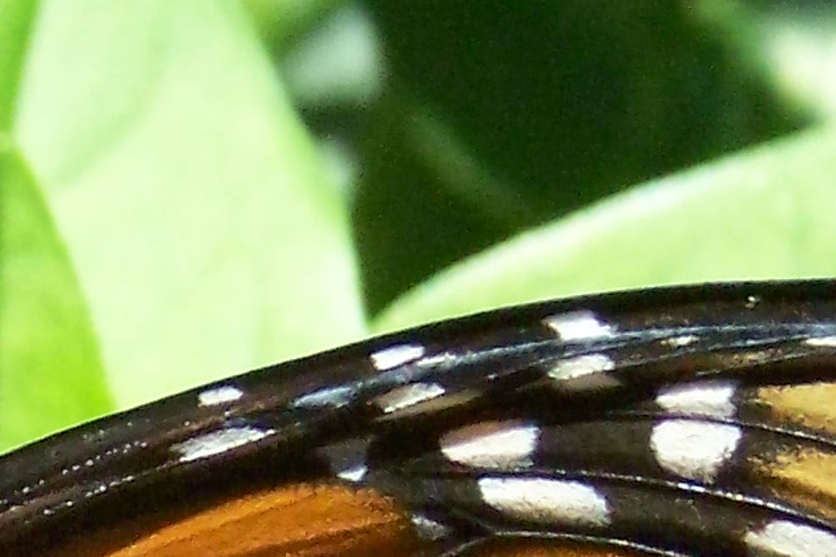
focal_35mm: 609
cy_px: 909
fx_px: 14138
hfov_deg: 3.4
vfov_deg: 2.3
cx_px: -399
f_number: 4.8
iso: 320
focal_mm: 21.5
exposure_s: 1/1000
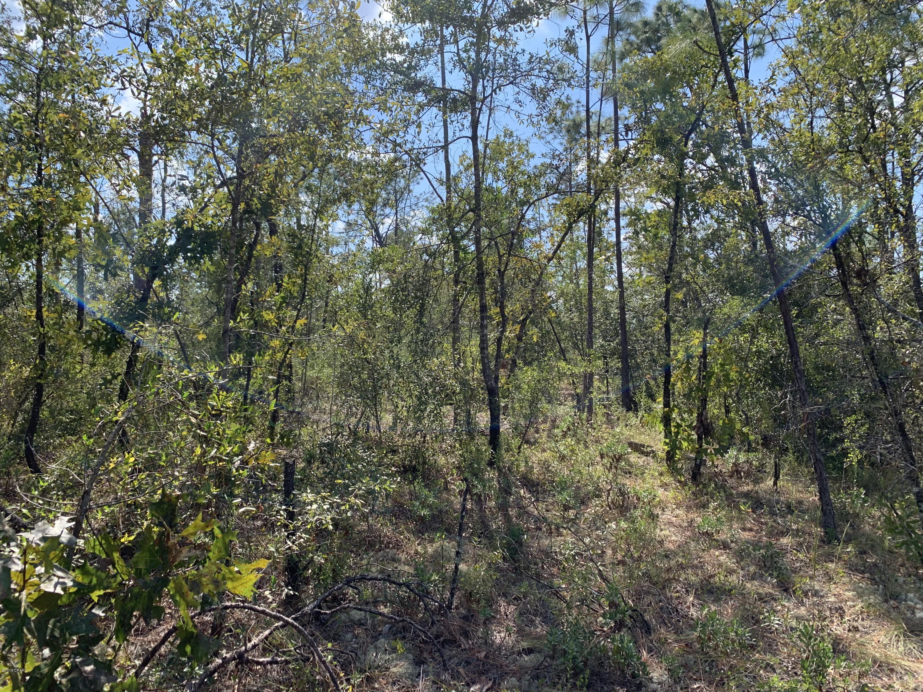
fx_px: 693
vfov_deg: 53.1
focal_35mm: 26
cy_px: 346
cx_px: 462
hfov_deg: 67.3
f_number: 1.8
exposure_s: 1/1076
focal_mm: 4.25
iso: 25
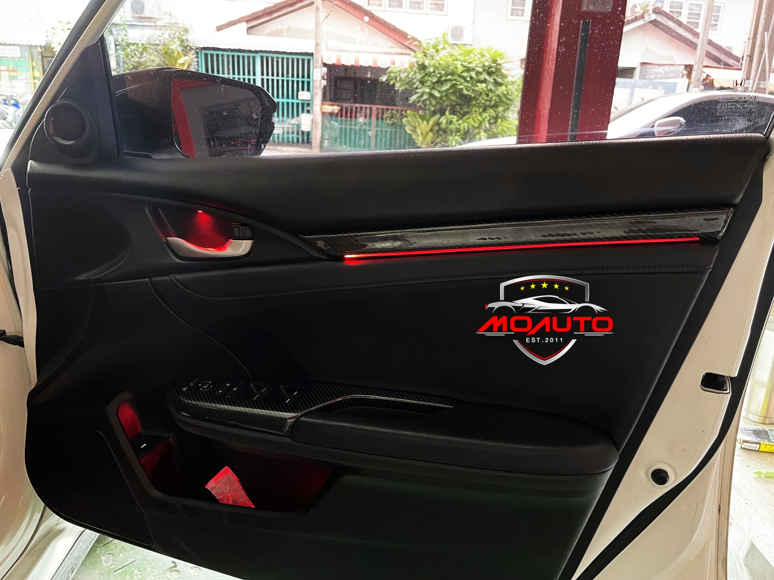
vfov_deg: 53.1
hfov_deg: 67.3
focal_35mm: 26
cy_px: 290
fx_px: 581
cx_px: 387
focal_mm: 5.1
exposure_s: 1/30
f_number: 1.6
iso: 640
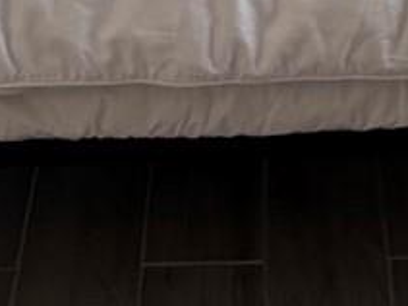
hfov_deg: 10.8
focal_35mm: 182
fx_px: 2144
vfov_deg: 7.3
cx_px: 333
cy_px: -562
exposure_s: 1/60
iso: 200
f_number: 1.78
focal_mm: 6.76
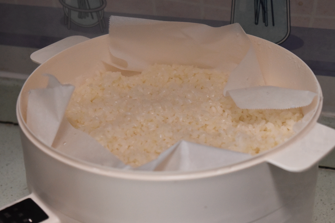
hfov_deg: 25.7
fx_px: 735
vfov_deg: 17.3
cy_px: 113
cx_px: 166
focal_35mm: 79
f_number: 5.6
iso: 2000
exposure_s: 1/80
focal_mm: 52
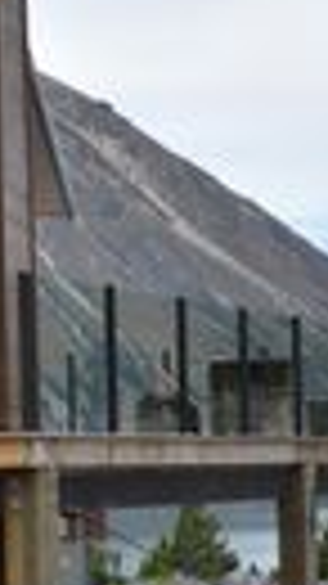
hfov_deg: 8.3
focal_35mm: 136
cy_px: 637
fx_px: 2106
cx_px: 714
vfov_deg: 15.4
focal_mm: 24
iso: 100
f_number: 10
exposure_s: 1/200
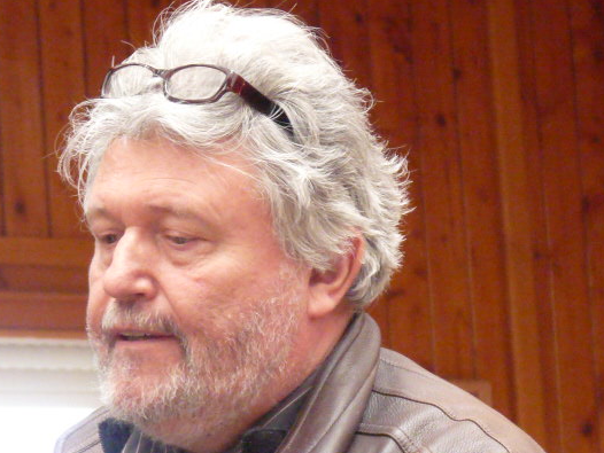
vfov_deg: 5.3
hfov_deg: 7.0
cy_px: 232
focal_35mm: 281
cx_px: 242
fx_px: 4905
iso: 800
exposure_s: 1/60
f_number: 3.6
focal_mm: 23.7
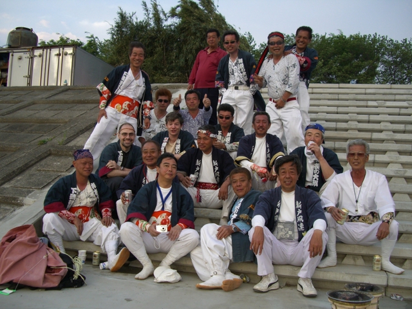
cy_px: 154
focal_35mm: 38
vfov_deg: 37.7
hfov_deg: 49.0
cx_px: 206
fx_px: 452
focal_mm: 7.9
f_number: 2.8
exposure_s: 1/80
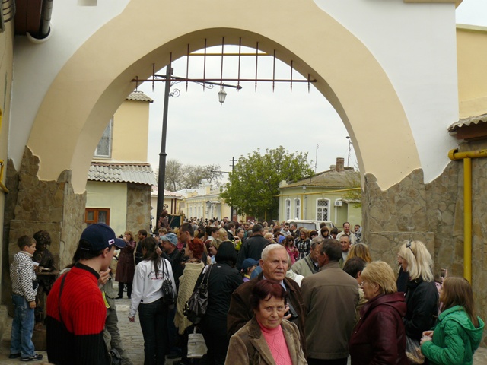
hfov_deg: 51.4
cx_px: 244
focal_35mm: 36
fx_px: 506
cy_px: 182
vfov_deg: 39.7
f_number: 4
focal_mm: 6
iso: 100
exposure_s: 1/200
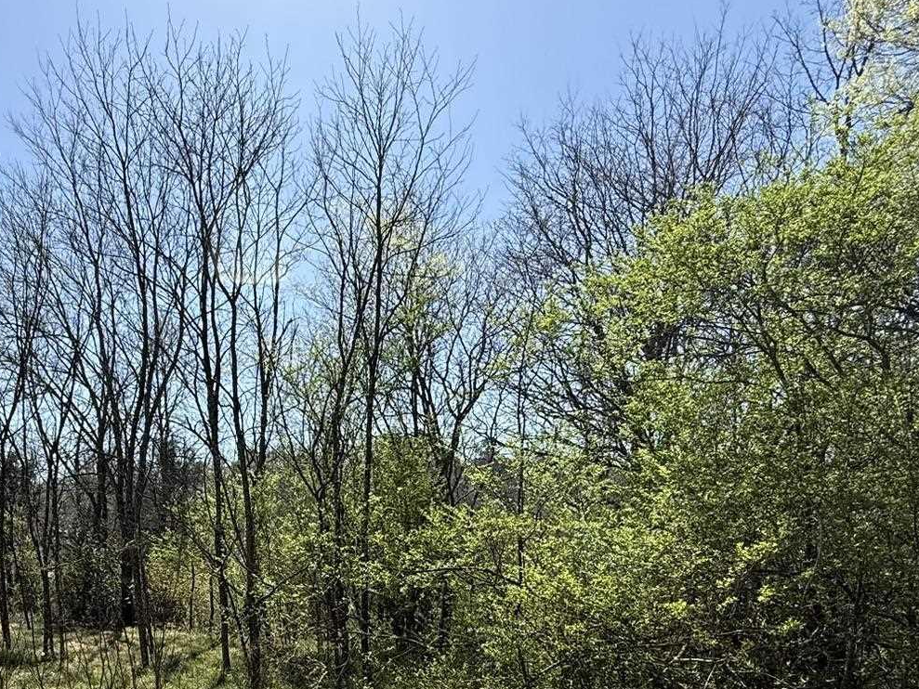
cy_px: 576
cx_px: 255
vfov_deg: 45.2
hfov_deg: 59.1
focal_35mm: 29
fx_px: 770
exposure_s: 1/1105
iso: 50
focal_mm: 2.22
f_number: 2.2
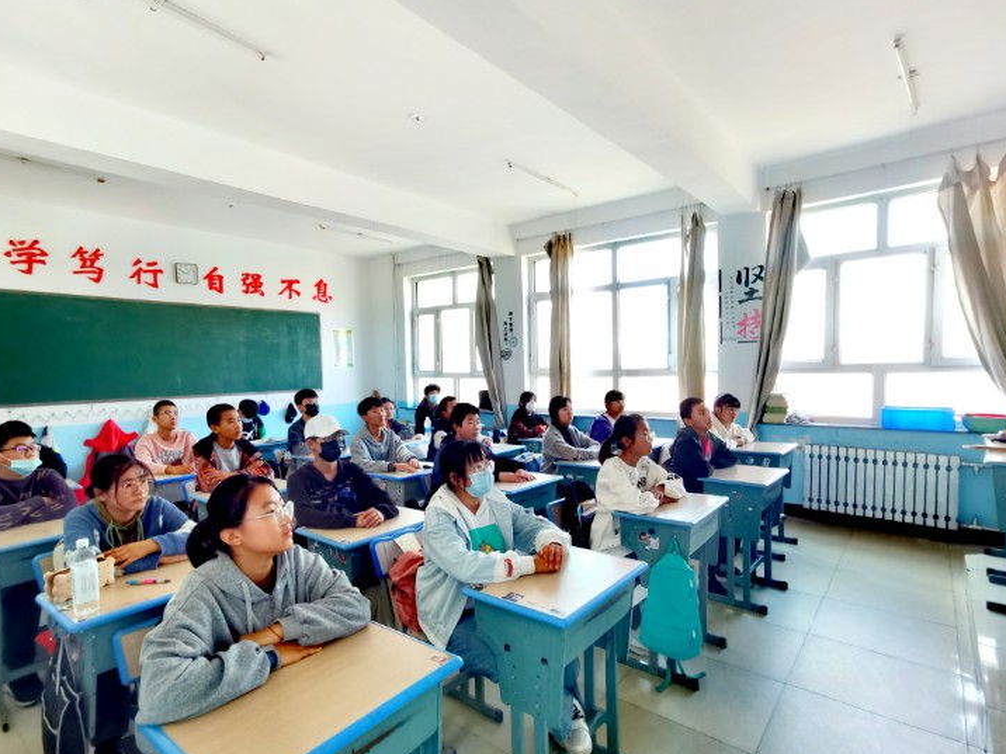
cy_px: 393
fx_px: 552
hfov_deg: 84.5
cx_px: 458
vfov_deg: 68.7
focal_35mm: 19
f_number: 2.2
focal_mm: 2.26
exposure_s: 1/50
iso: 200
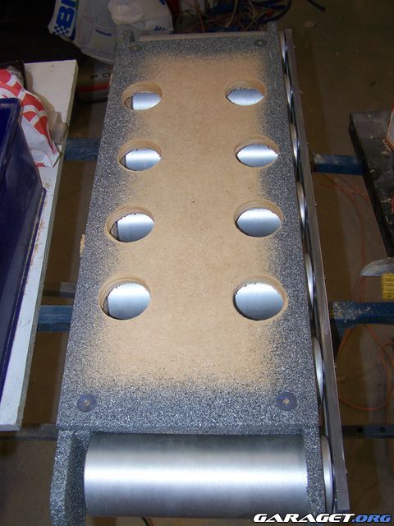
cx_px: 197
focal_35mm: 38
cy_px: 263
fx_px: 577
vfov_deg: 49.0
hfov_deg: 37.7
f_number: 2.8
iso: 80
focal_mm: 6.3
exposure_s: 1/60
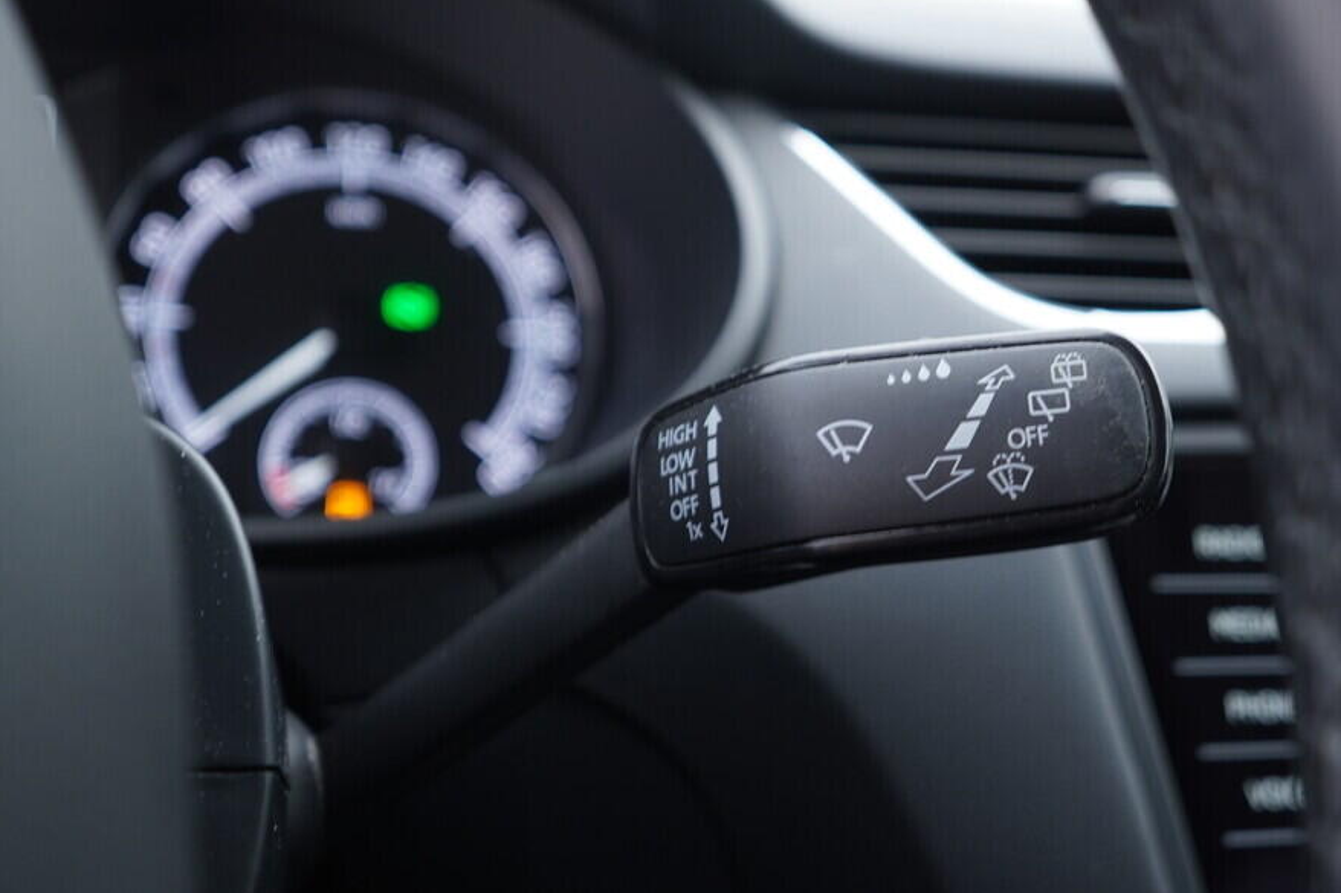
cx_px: 779
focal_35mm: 42
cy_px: 445
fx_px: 1564
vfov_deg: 31.9
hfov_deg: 46.2
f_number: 2.8
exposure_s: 1/40
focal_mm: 24
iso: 250
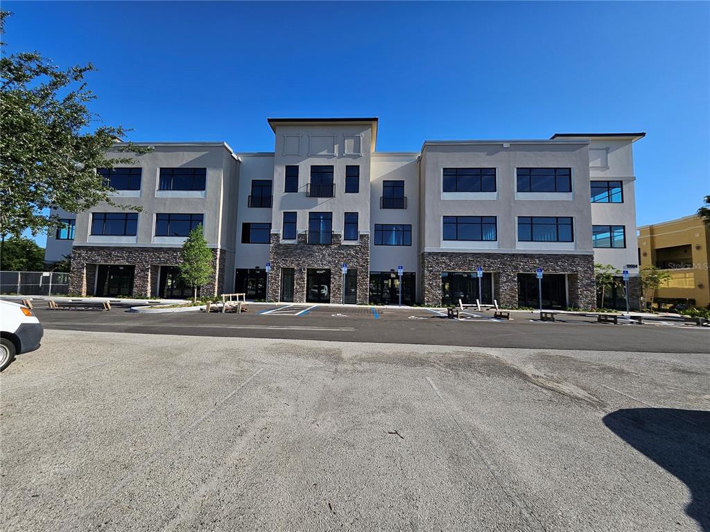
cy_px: 266
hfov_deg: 106.2
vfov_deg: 89.9
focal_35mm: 13
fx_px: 267
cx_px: 355
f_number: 2.2
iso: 32
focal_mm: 1.74
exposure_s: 1/1205
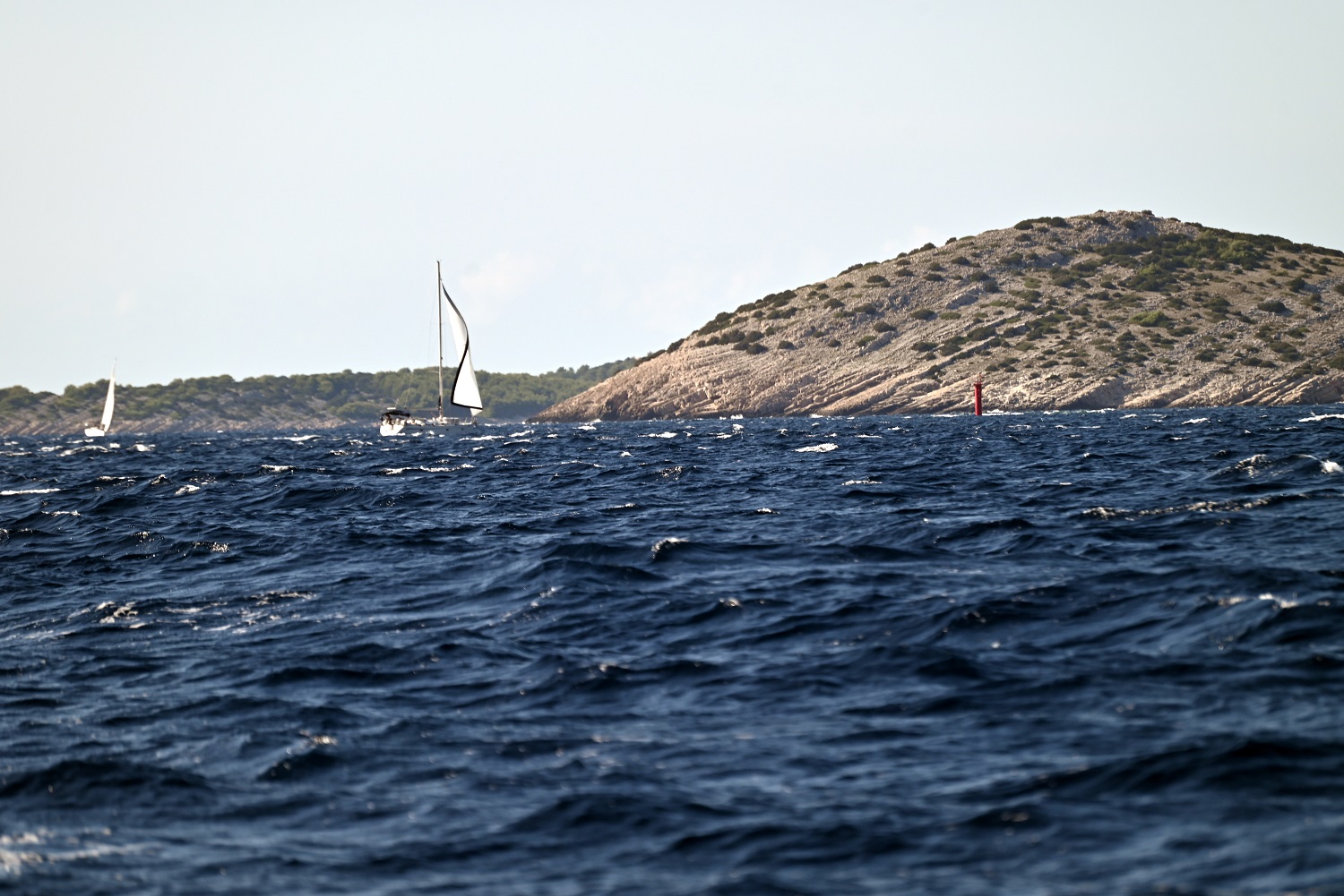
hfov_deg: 6.9
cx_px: 672
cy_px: 448
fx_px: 11203
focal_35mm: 300
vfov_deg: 4.6
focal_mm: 300
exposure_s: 1/1000
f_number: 5.6
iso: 180
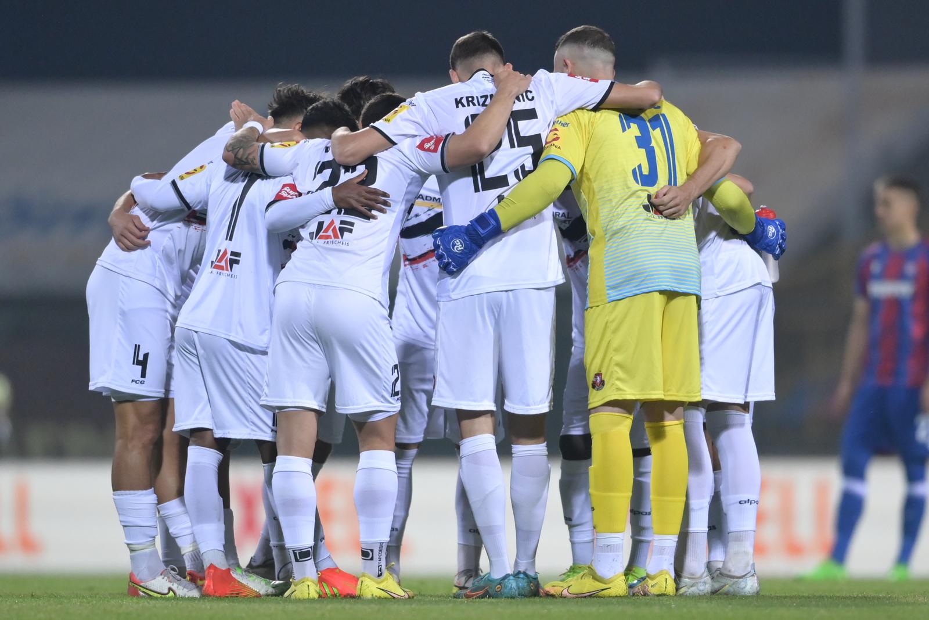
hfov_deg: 5.2
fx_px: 10322
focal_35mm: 400
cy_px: 310
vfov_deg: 3.4
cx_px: 464
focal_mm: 400
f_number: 2.8
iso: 4000
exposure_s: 1/5000
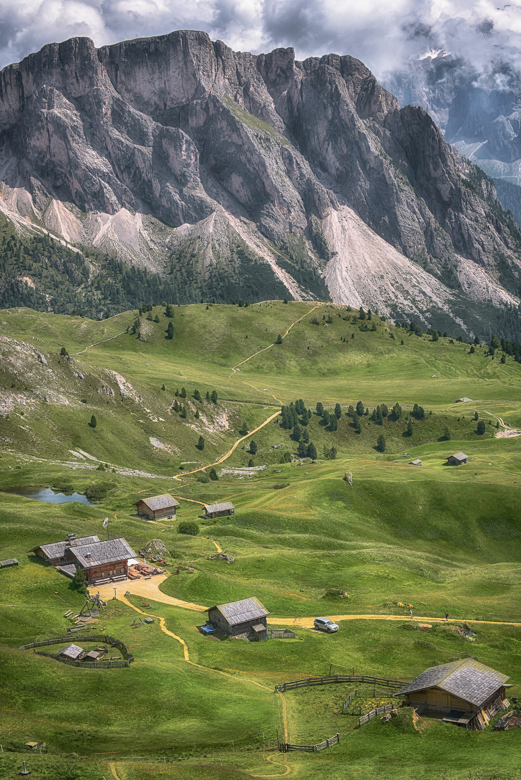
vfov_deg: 28.8
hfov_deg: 19.5
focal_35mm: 70
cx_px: 260
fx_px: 1518
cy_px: 390
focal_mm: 70
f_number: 11
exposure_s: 1/200
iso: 100
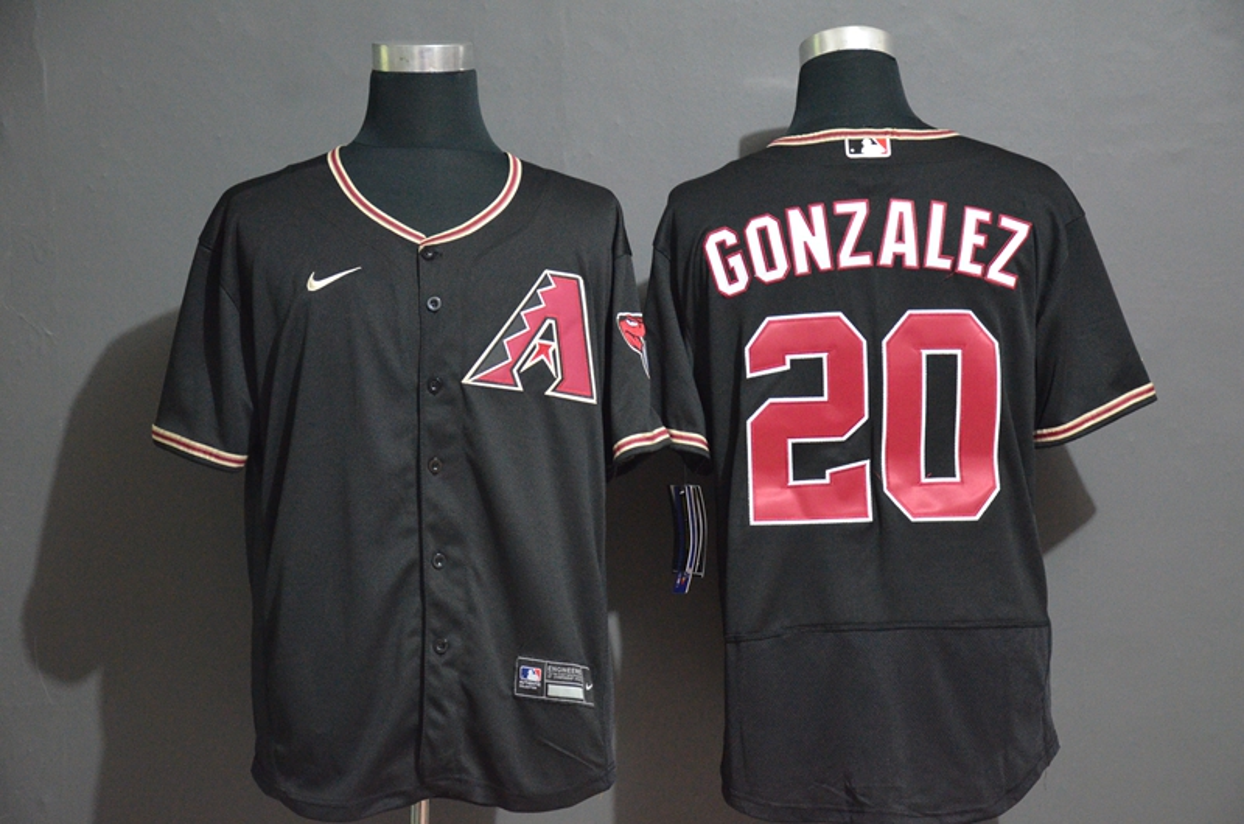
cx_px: 622
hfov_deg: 24.2
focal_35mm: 84
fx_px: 2897
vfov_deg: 16.2
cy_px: 412
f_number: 4.8
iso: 4000
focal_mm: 56
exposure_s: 1/10
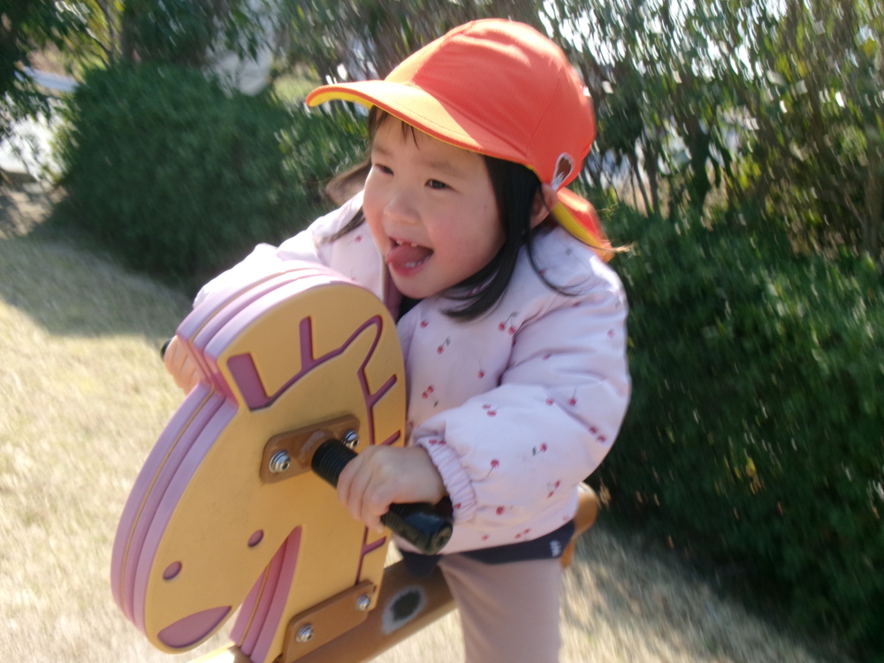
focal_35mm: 36
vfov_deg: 39.7
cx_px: 442
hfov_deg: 51.4
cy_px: 332
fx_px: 919
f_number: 11.8
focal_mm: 6.4
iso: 100
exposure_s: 1/50
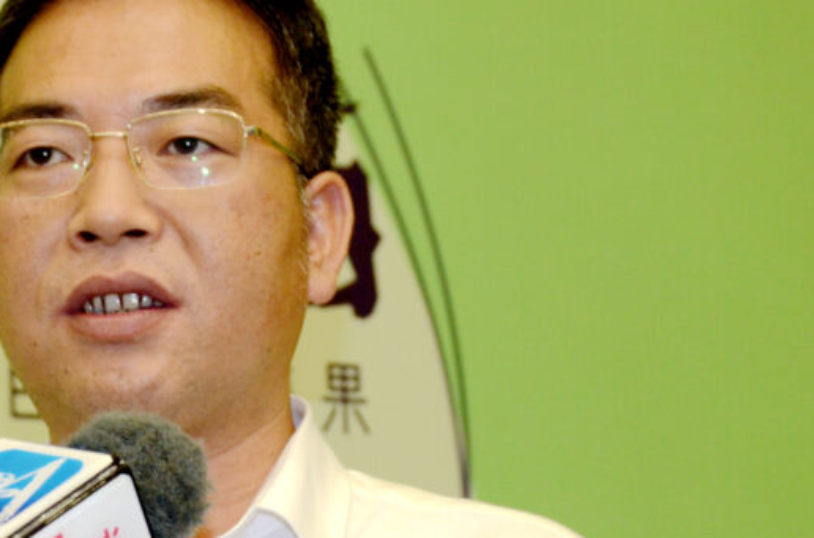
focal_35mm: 143
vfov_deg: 9.5
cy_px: 396
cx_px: 196
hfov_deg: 14.3
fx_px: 3224
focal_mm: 48
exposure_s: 1/60
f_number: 6.3
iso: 800
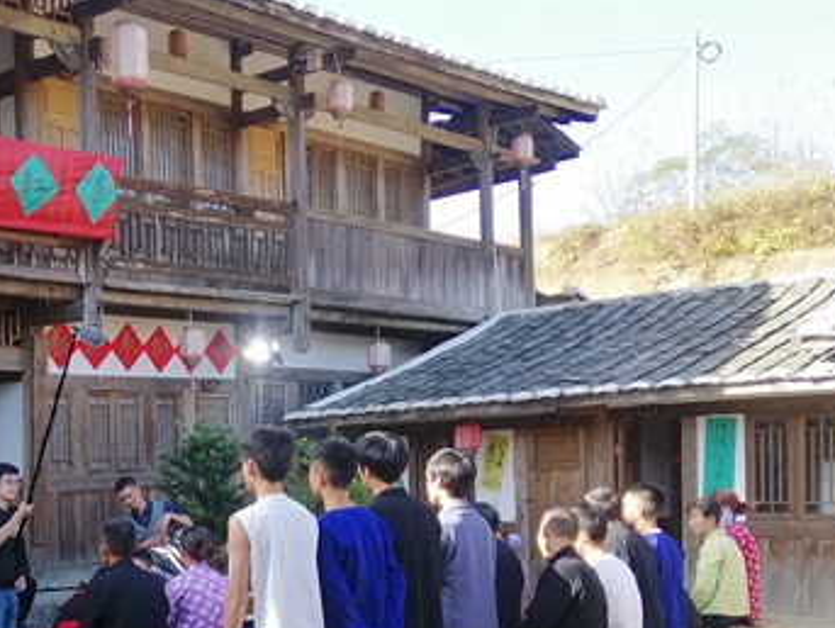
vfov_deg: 26.6
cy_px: 576
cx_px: 127
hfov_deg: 34.6
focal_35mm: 53
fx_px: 1280
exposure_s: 1/100
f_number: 2.2
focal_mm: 3.81
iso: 64
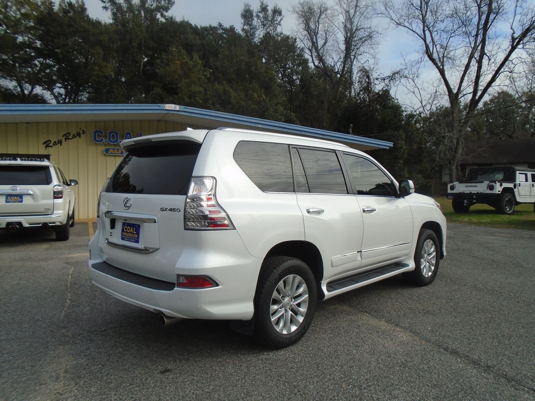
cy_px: 200
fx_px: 402
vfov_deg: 53.1
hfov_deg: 67.3
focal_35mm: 26
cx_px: 268
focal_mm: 4.6
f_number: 8
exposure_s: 1/250
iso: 100
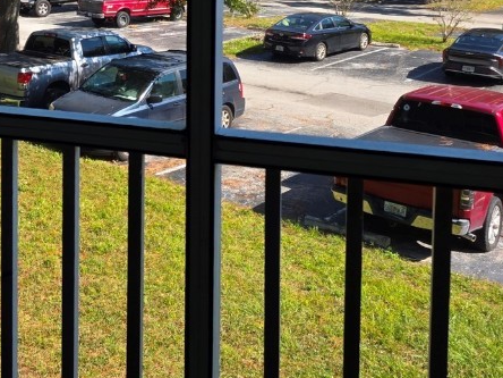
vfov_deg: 26.1
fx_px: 770
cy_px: 2
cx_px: 83
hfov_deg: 34.8
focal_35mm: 53
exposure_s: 1/1597
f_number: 1.7
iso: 80
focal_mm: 6.25
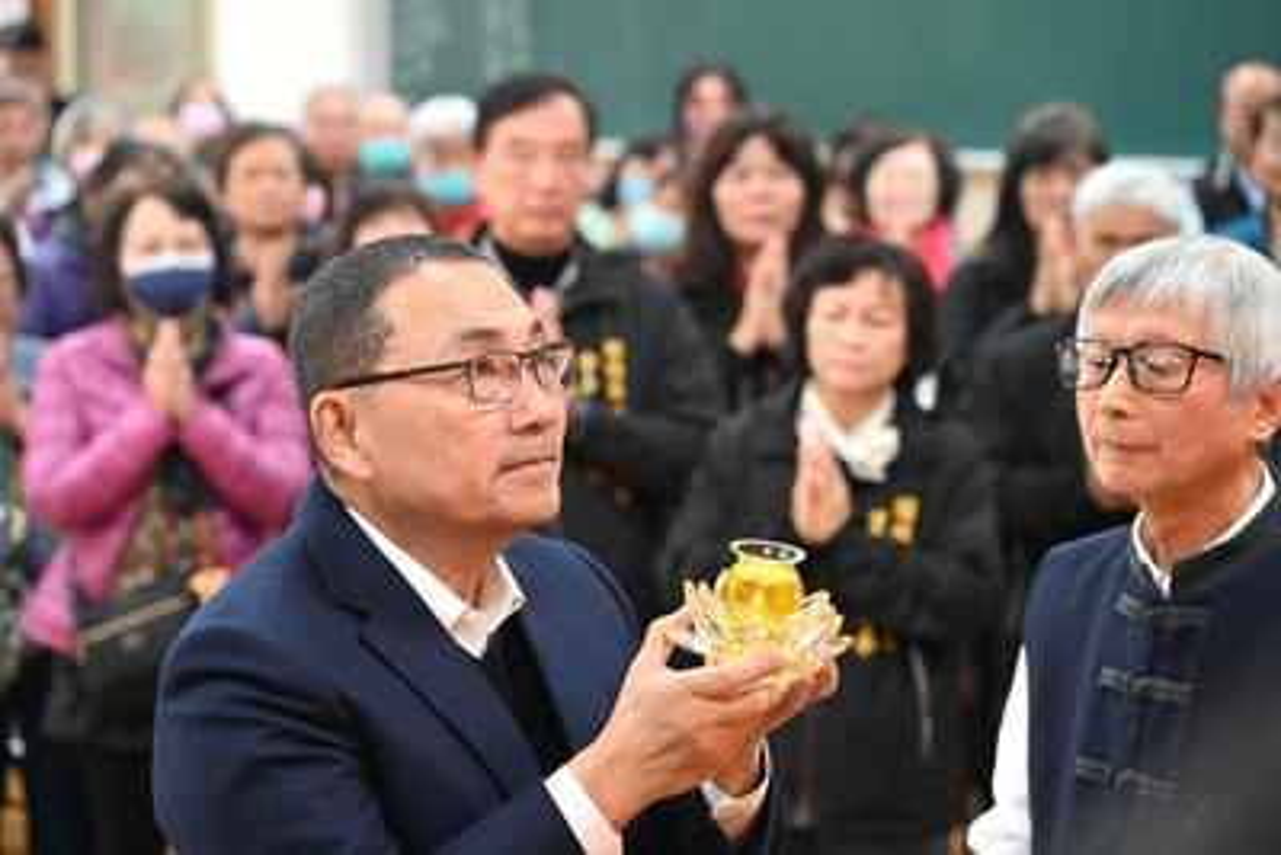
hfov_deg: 23.6
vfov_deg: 15.9
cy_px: 428
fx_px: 3061
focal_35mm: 86
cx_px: 640
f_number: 4
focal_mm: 86
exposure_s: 1/125
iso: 3600
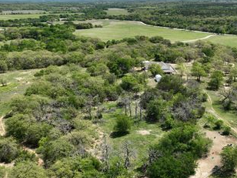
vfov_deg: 36.5
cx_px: 142
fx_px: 267
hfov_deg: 47.6
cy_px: 116
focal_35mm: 39
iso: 100
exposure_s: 1/1600
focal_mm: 12.29
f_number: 2.8
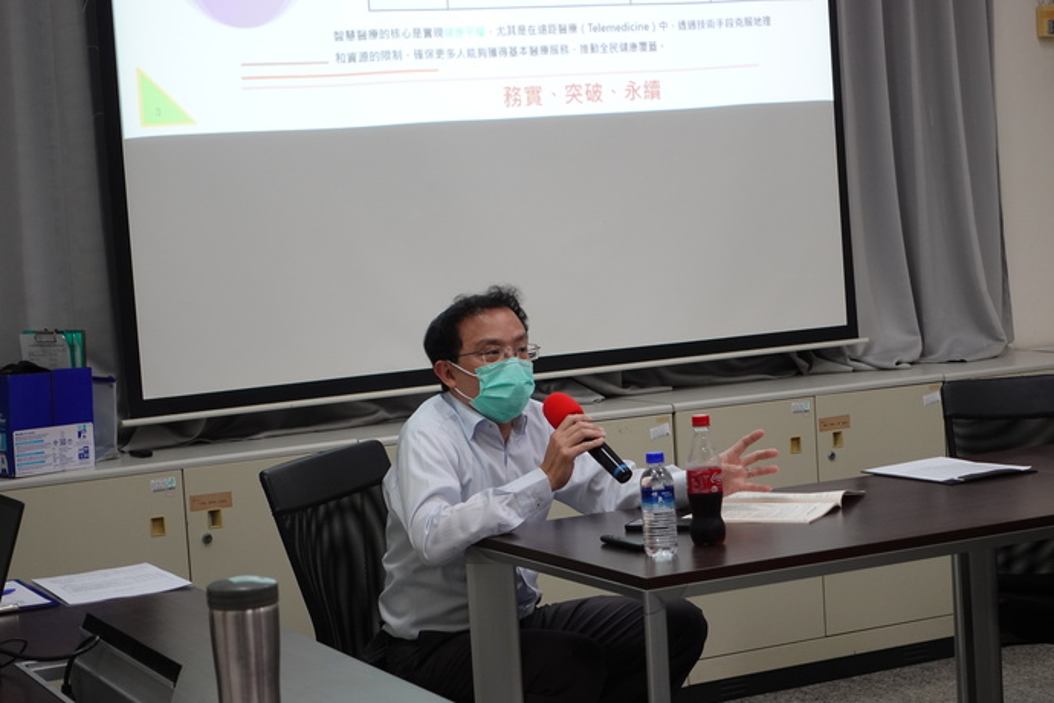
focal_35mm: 71
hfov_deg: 28.5
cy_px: 351
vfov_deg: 19.2
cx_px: 530
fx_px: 2079
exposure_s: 1/100
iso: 400
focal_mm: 25.7
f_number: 2.8
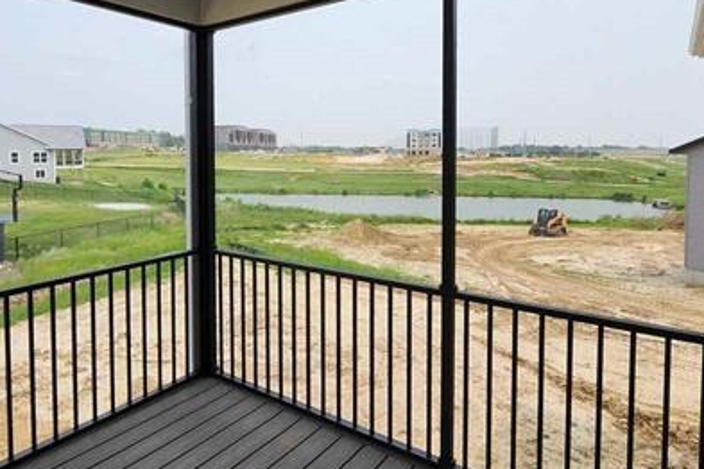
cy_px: 175
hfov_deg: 78.3
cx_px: 312
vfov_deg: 56.5
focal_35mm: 22
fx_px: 430
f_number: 2.2
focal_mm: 2.2
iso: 50
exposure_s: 1/887
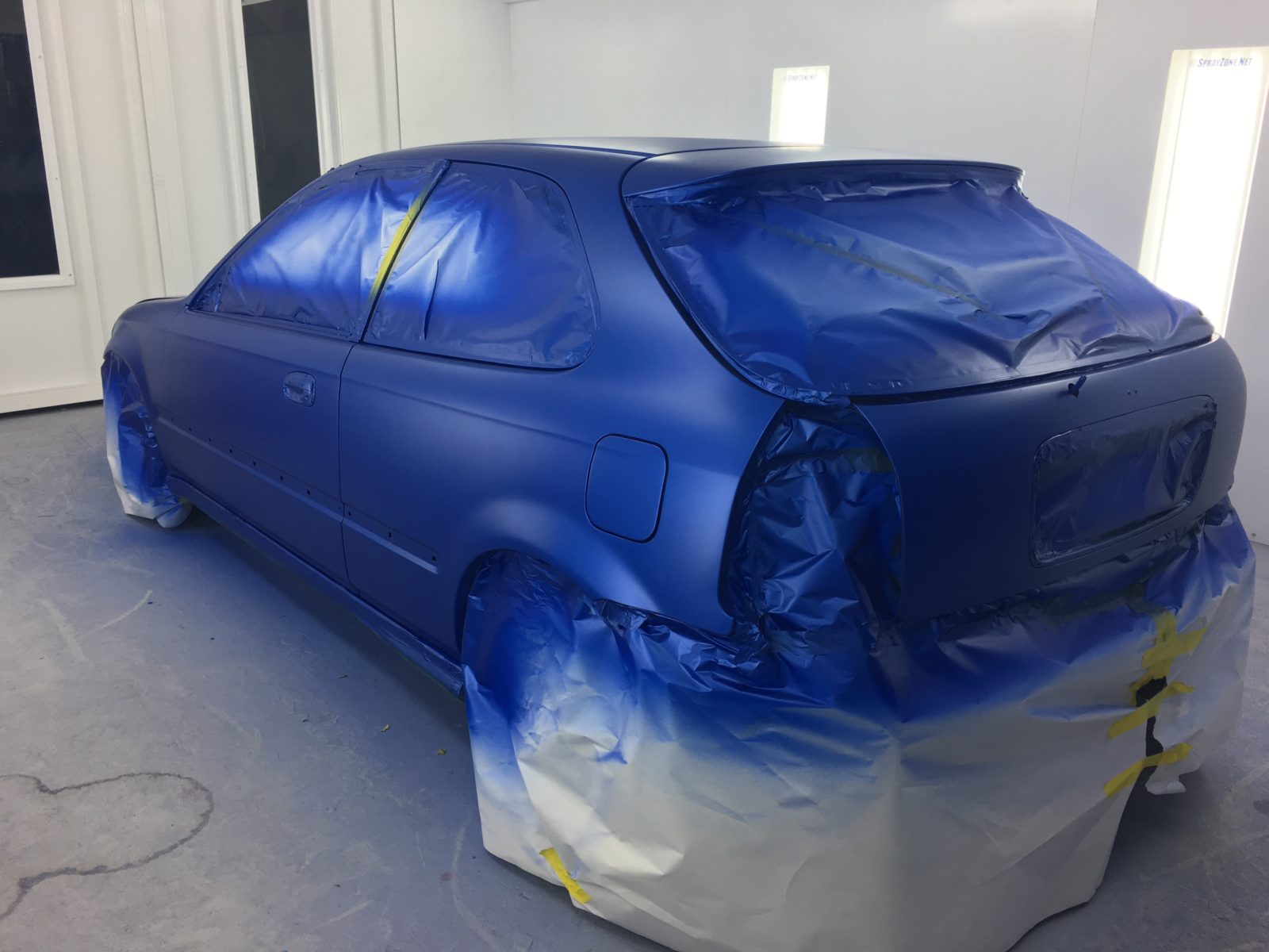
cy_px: 476
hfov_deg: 61.7
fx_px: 1063
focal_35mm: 29
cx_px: 634
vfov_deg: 48.2
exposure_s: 1/120
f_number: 2.2
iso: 40
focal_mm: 4.15
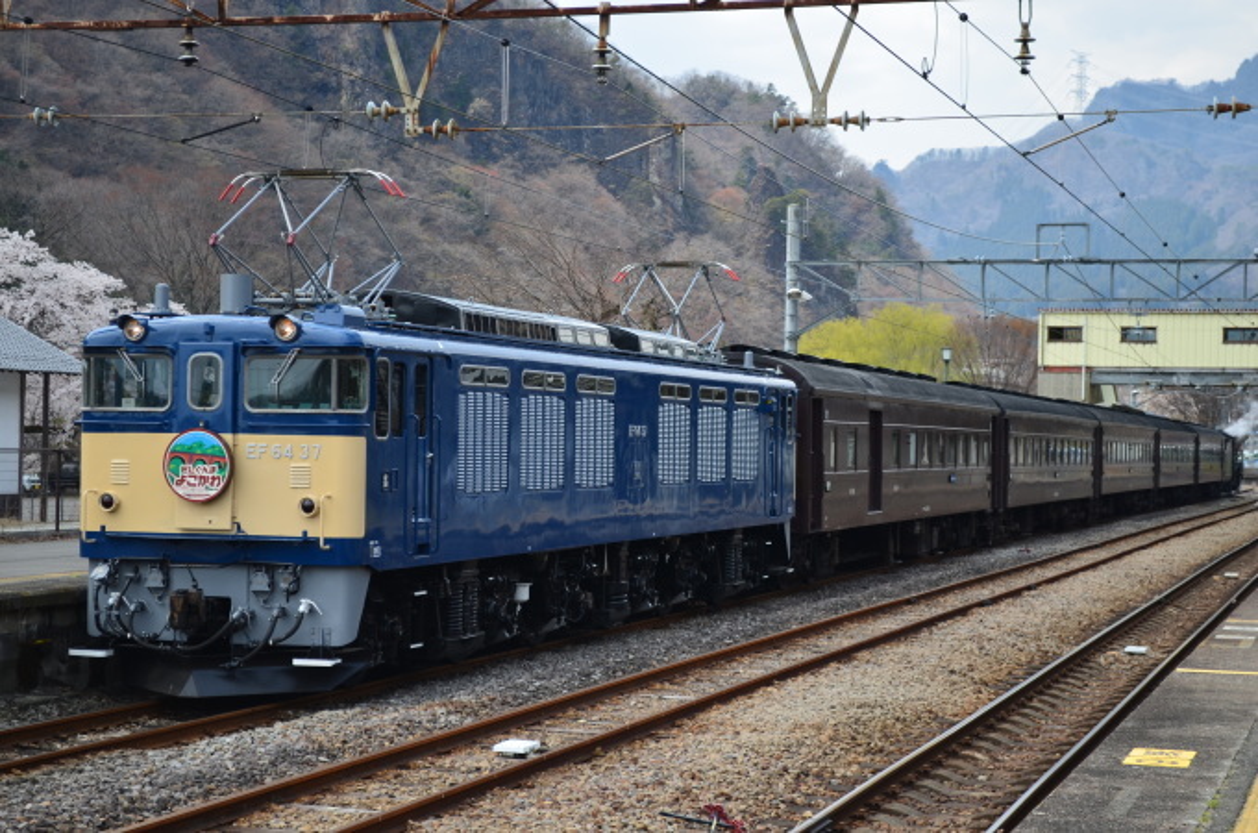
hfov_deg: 29.3
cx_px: 629
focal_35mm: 69
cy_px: 416
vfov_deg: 19.6
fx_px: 2406
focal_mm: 46
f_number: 5.3
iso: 125
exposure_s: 1/320
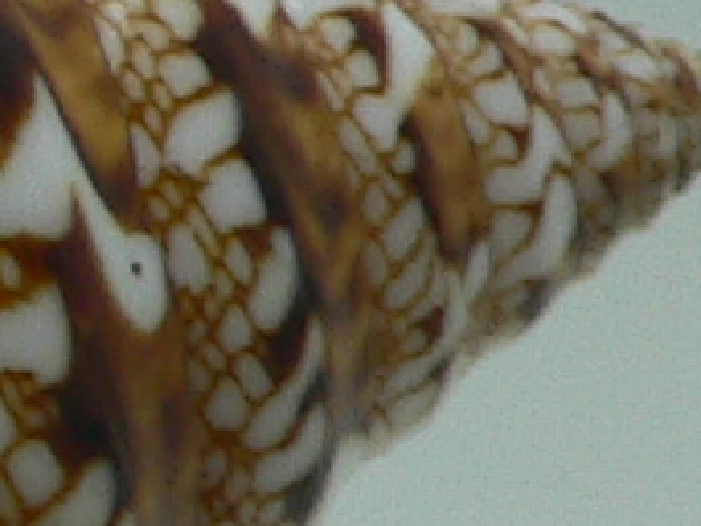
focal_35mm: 266
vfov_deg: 5.6
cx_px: -1376
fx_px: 5389
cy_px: 433
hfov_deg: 6.8
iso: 80
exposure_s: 1/80
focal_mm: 4.6
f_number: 2.8
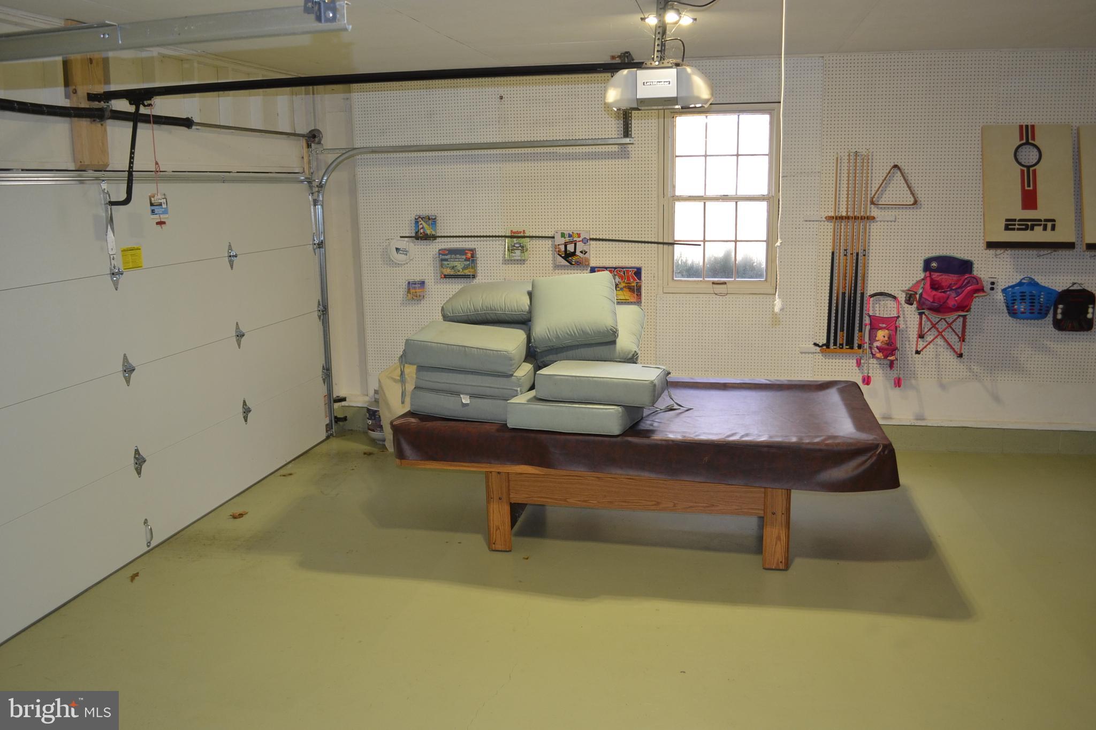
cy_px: 365
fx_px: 822
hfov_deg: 67.4
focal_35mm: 27
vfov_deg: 47.9
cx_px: 548
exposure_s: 1/80
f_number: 4
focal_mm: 18
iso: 400
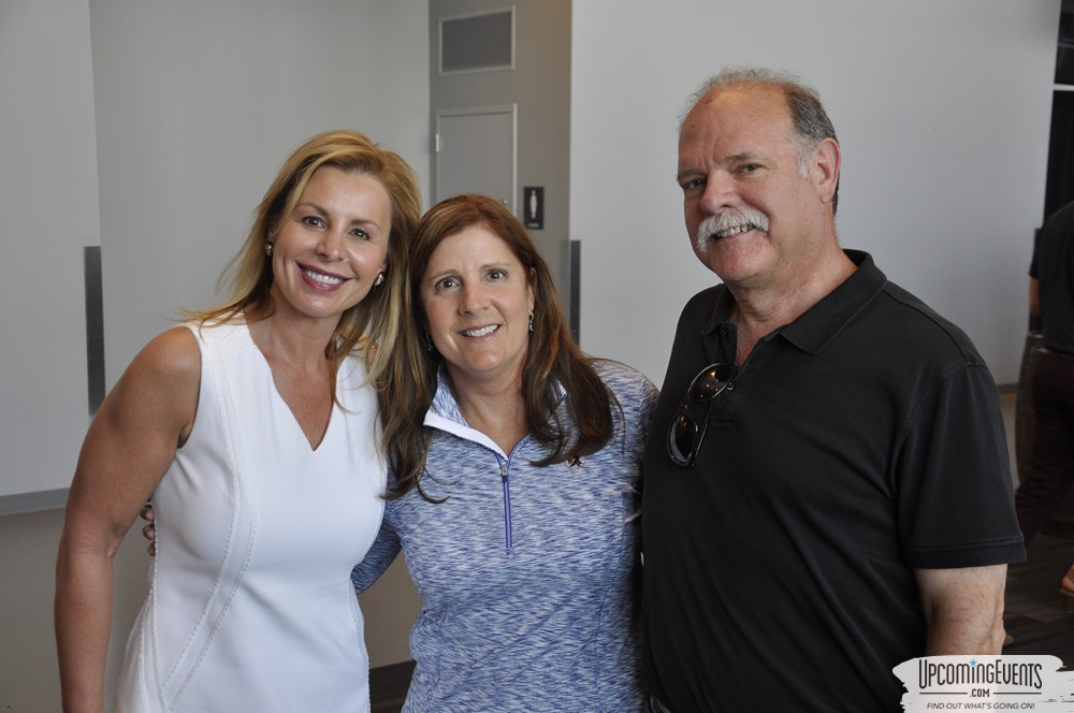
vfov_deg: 26.4
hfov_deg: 38.9
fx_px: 1520
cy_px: 356
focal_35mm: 51
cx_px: 537
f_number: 5
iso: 400
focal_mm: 34
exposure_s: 1/60
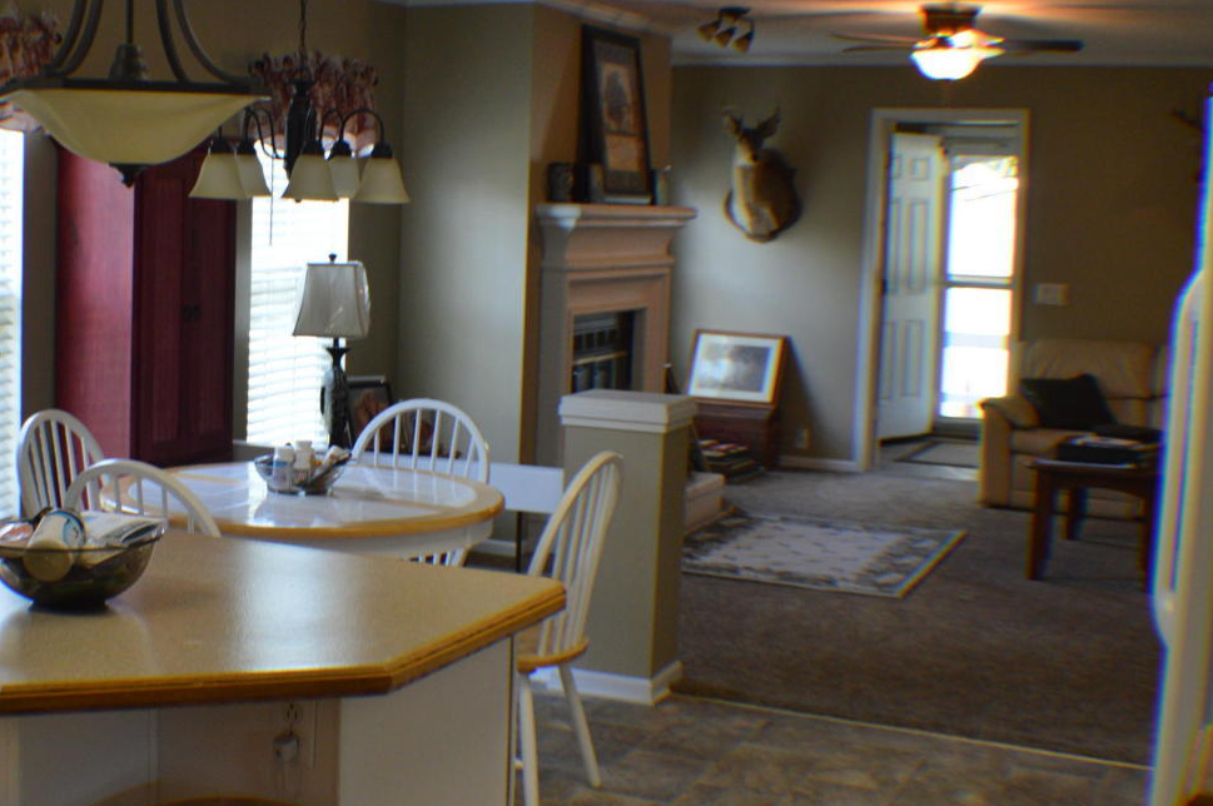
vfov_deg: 21.9
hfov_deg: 31.9
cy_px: 349
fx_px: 2087
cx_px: 337
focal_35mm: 62
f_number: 4.2
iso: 640
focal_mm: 26
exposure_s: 1/60
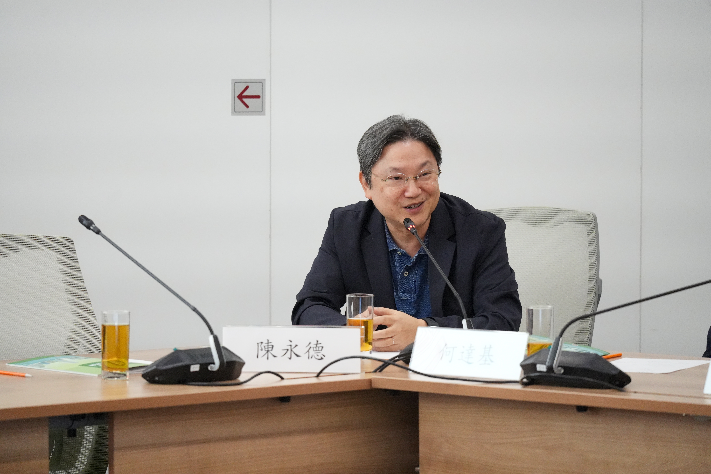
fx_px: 3950
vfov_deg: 6.9
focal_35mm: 200
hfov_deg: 10.3
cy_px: 237
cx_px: 356
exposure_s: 1/320
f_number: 4
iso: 10000
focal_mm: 200
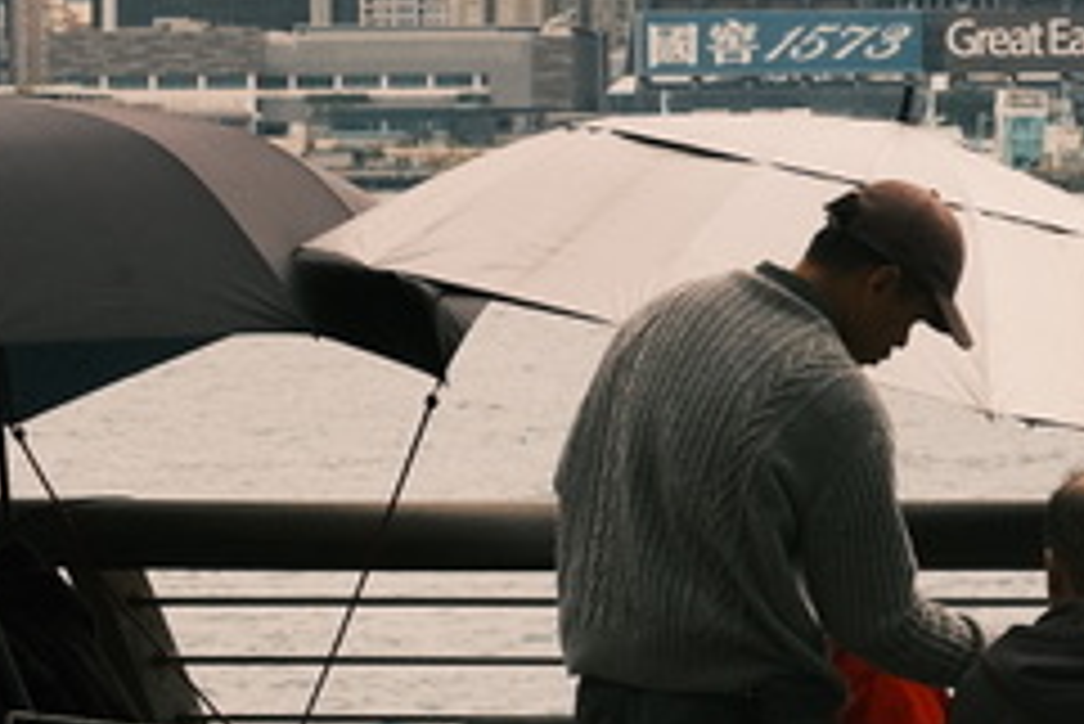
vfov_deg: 6.1
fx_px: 6779
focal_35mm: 225
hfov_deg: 9.0
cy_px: 36
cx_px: 1439
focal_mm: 33
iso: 640
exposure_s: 1/1700
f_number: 5
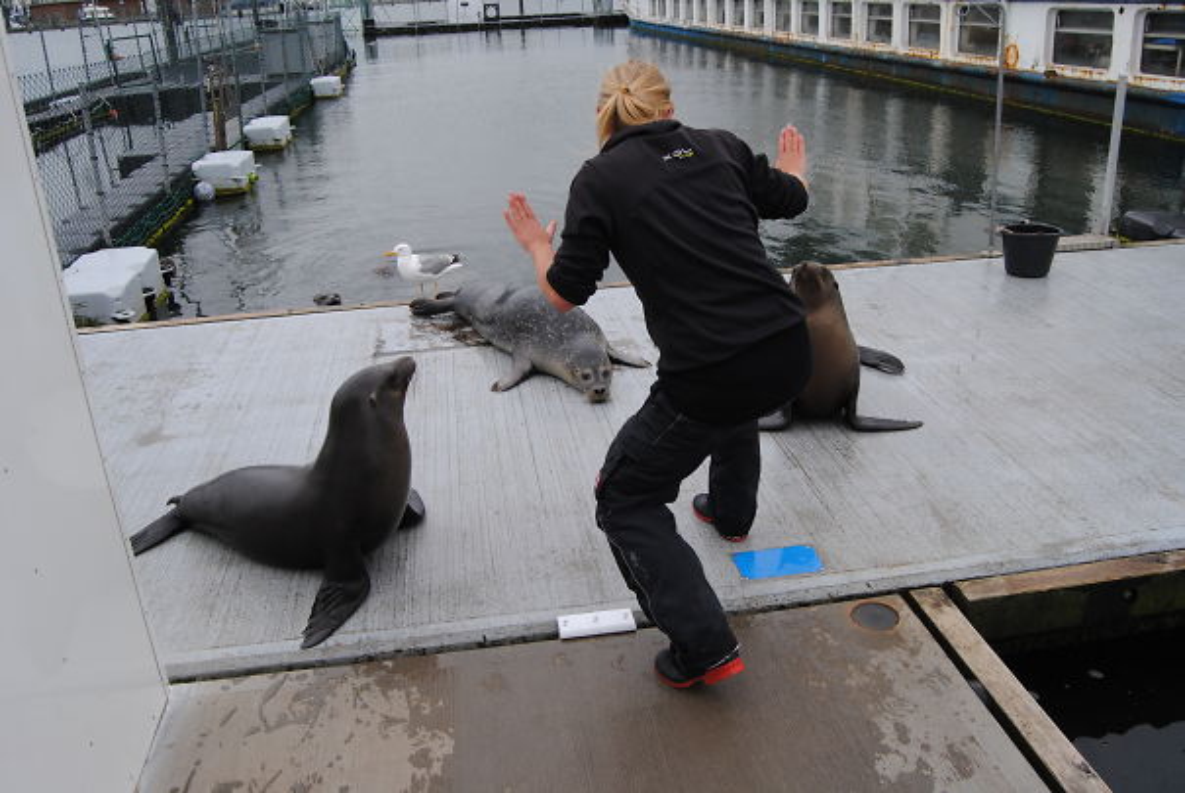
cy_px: 396
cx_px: 592
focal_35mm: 28
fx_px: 939
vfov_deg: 45.8
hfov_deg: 64.5
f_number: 7.1
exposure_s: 1/200
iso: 100
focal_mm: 19
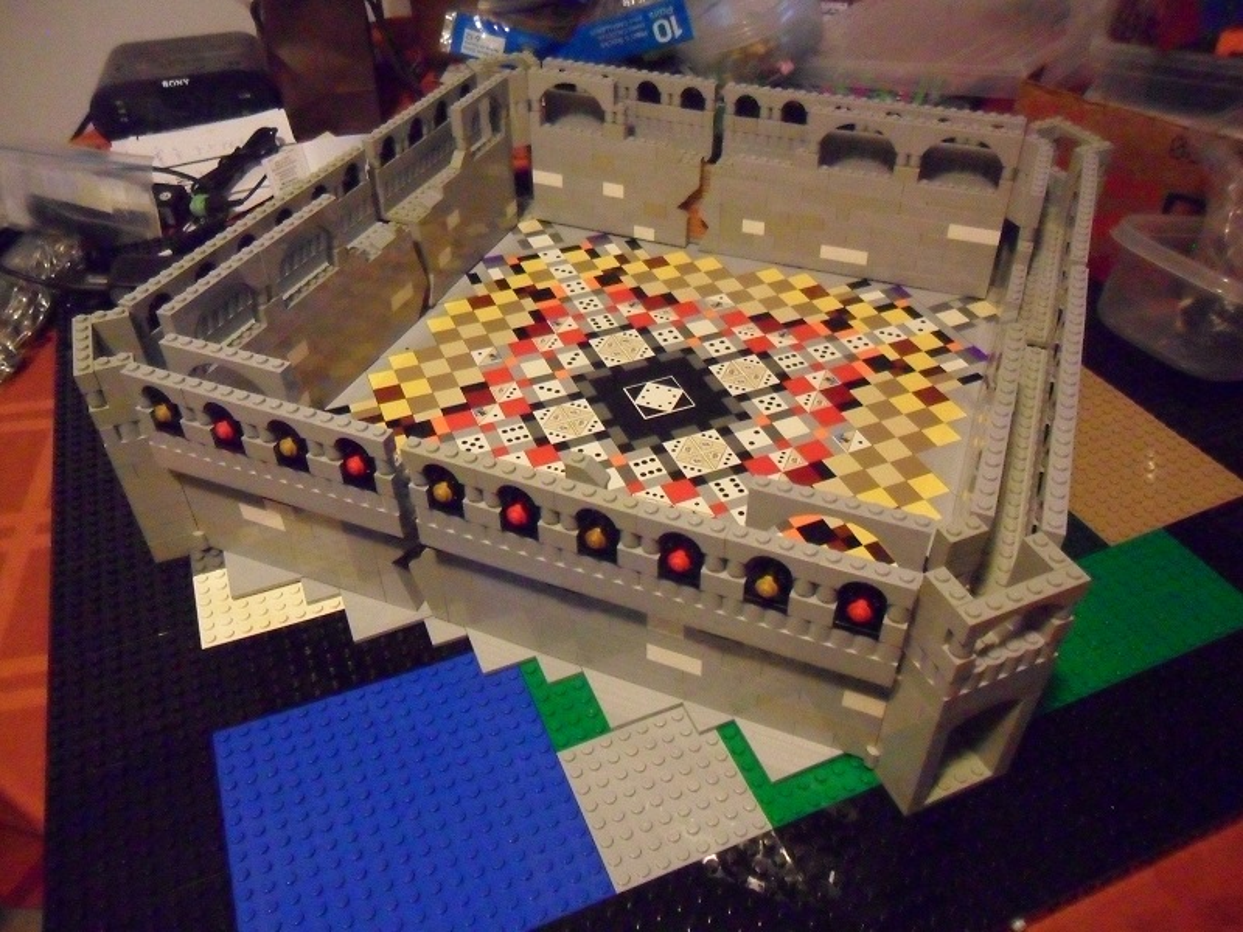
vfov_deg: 51.4
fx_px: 970
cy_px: 466
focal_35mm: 27
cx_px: 622
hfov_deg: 65.3
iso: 800
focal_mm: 4.9
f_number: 3.5
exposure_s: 1/20
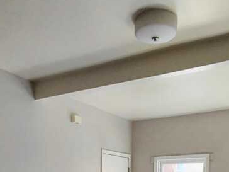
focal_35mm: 45
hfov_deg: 42.1
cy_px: 238
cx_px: 116
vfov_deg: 26.1
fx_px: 298
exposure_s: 1/120
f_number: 2.2
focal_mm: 1.64
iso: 50
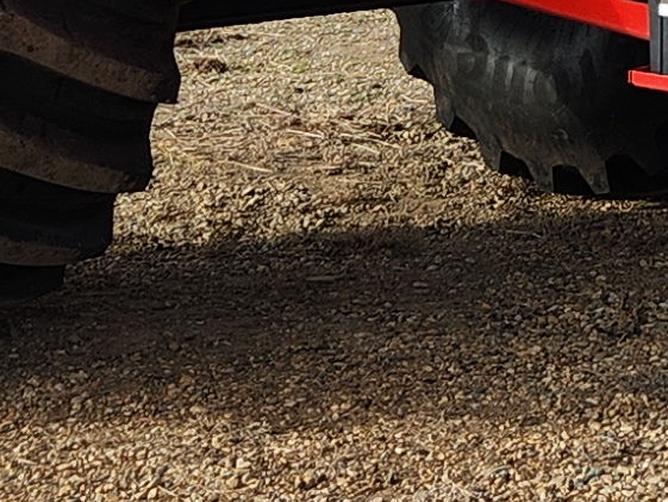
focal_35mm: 164
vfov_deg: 8.7
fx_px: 3165
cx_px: 857
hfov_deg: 11.7
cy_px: -346
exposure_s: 1/922
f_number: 1.8
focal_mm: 5.4
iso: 20
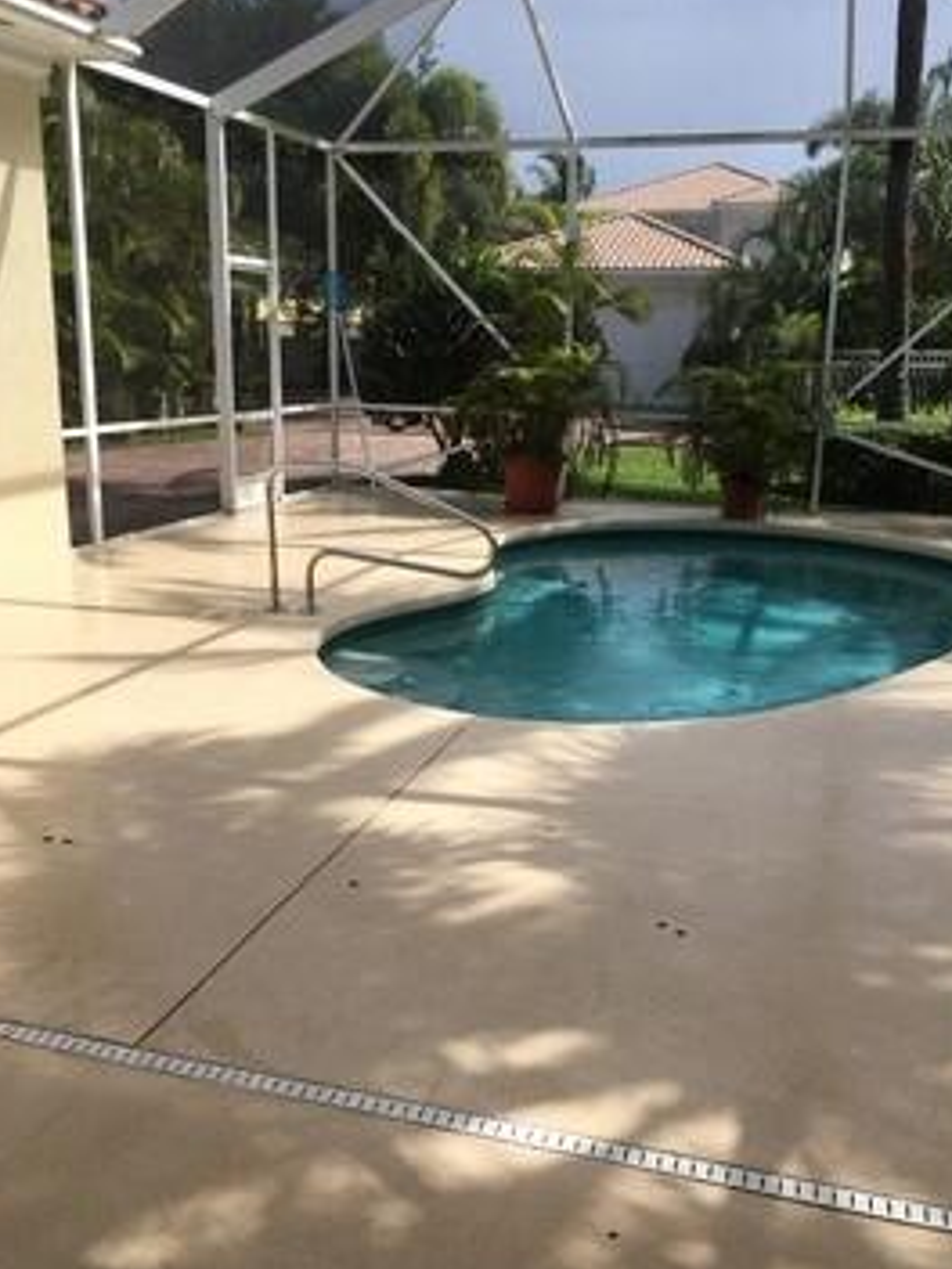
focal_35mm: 33
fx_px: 1210
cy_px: 645
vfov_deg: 55.3
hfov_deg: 42.9
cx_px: 498
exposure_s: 1/1083
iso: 25
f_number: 2.2
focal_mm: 4.15
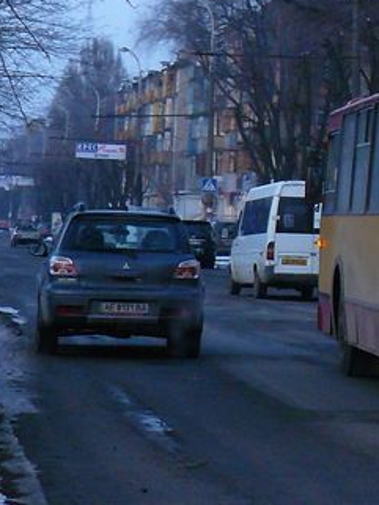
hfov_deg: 7.6
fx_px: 2743
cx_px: 747
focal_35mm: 188
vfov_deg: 10.4
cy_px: 2
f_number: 3.2
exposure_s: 1/100
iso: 200
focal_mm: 9.9
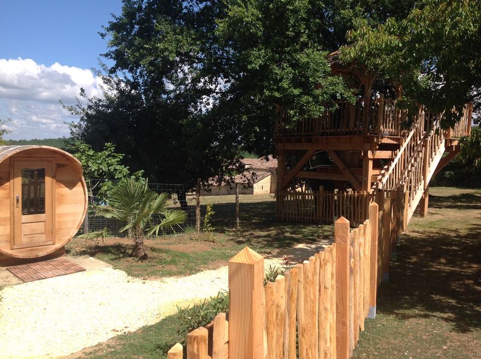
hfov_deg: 52.7
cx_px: 240
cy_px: 180
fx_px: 485
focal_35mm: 35
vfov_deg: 40.6
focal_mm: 4.28
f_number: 2.4
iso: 50
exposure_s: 1/1592
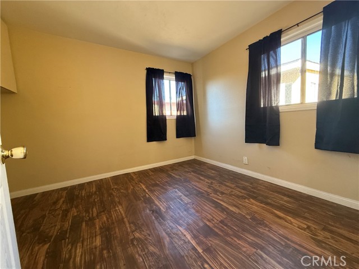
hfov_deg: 102.1
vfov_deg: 85.7
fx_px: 145
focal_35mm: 14
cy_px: 134
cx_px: 180
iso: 320
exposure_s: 1/66
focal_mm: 2.22
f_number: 2.2
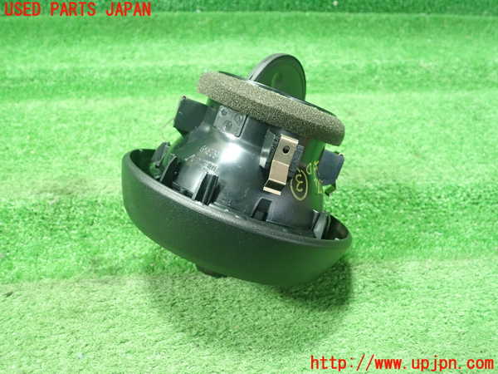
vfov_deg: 46.8
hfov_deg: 60.0
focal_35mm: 30
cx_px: 249
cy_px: 187
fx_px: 432
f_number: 2.3
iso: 800
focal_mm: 5.5
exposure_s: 1/80
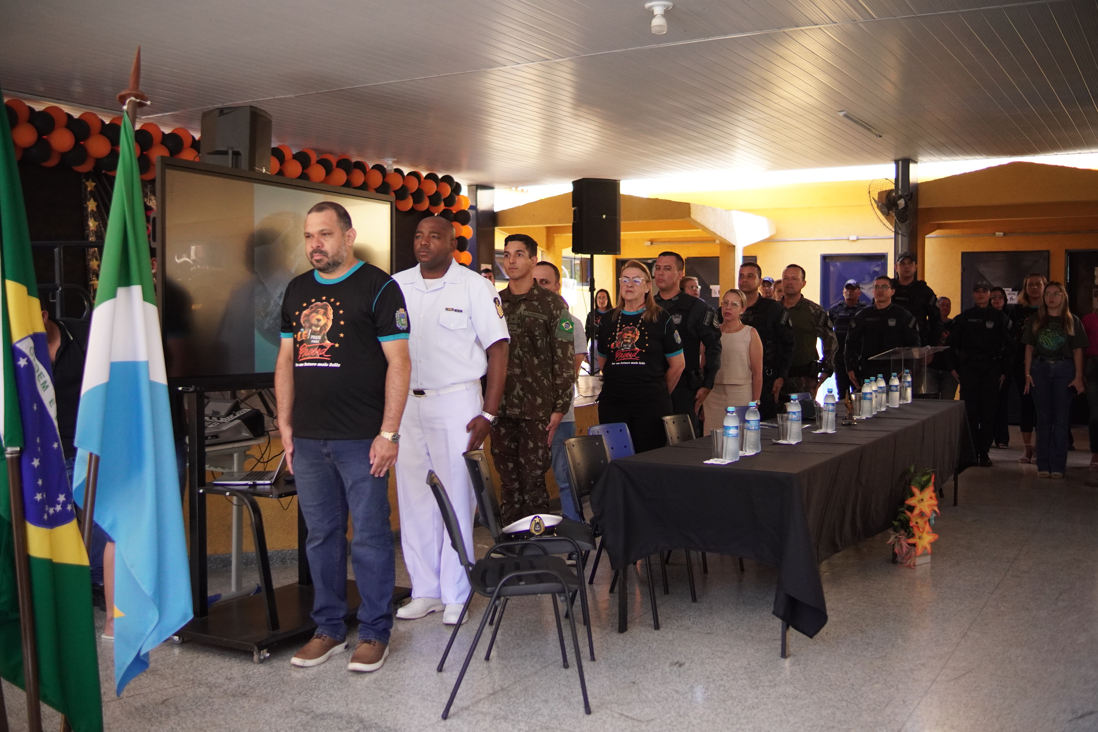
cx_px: 549
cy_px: 366
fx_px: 1052
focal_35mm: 34
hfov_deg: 55.1
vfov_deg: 38.4
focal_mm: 23
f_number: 1.6
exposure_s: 1/4000
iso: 1600
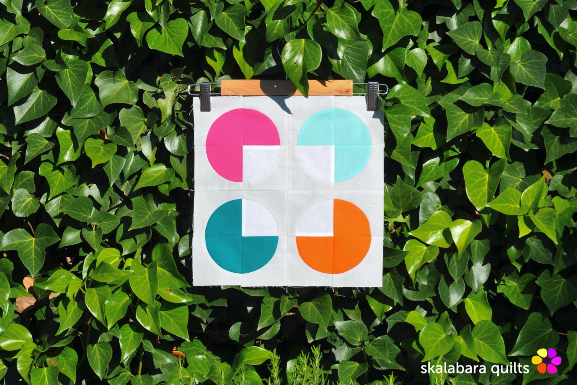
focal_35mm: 128
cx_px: 288
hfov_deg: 16.1
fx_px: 2043
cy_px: 192
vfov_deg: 10.8
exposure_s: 1/400
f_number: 10
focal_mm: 85
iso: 200
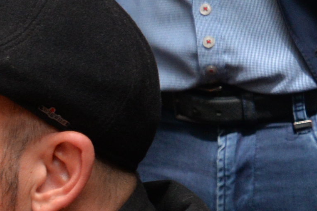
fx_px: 2087
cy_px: 204
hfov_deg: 8.0
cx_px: -467
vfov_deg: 5.8
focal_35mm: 237
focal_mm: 40
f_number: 4.2
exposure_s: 1/60
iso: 800
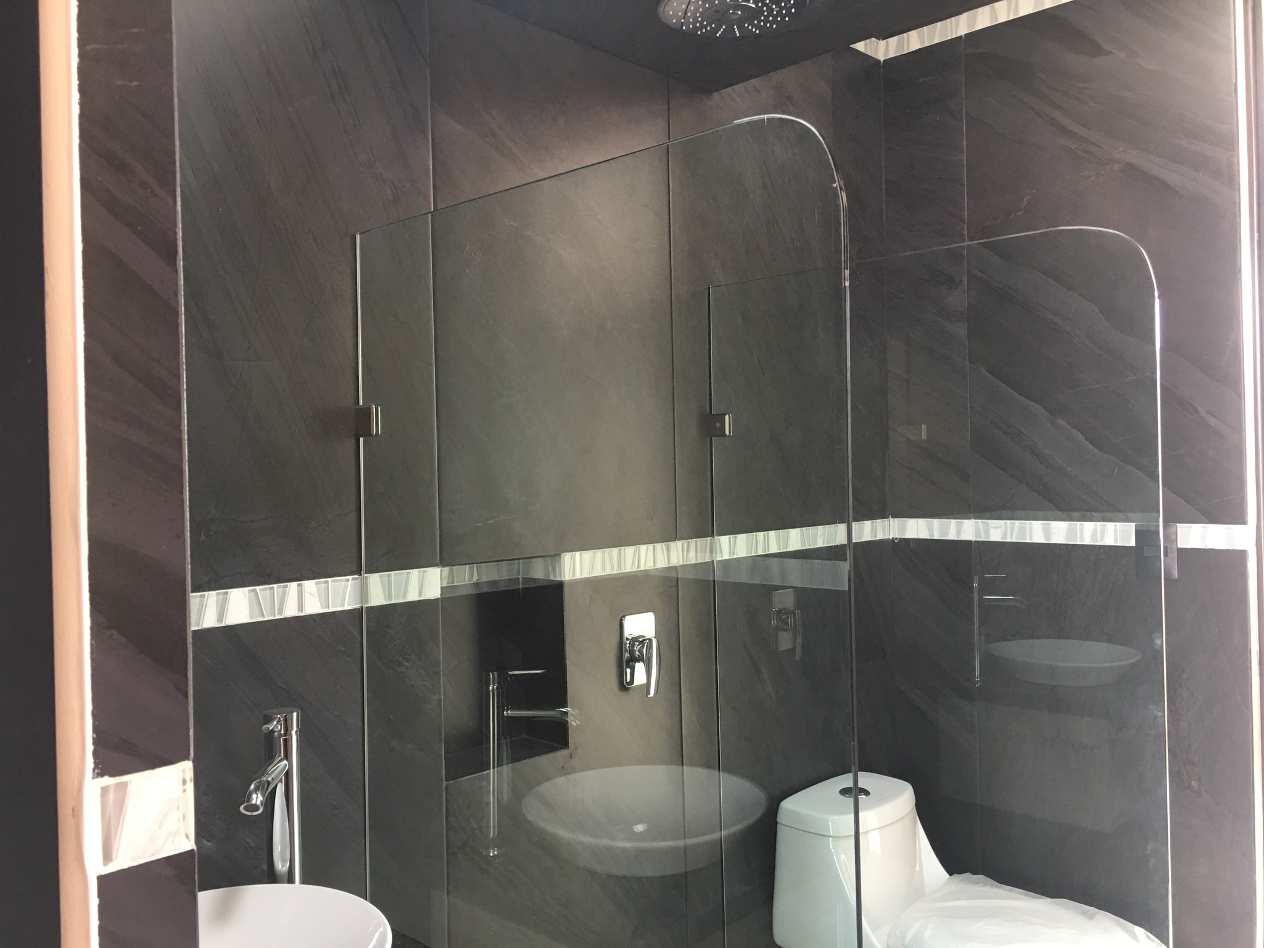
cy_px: 474
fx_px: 1059
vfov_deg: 48.2
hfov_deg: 61.7
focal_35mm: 29
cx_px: 632
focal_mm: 4.15
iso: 40
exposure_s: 1/15
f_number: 2.2
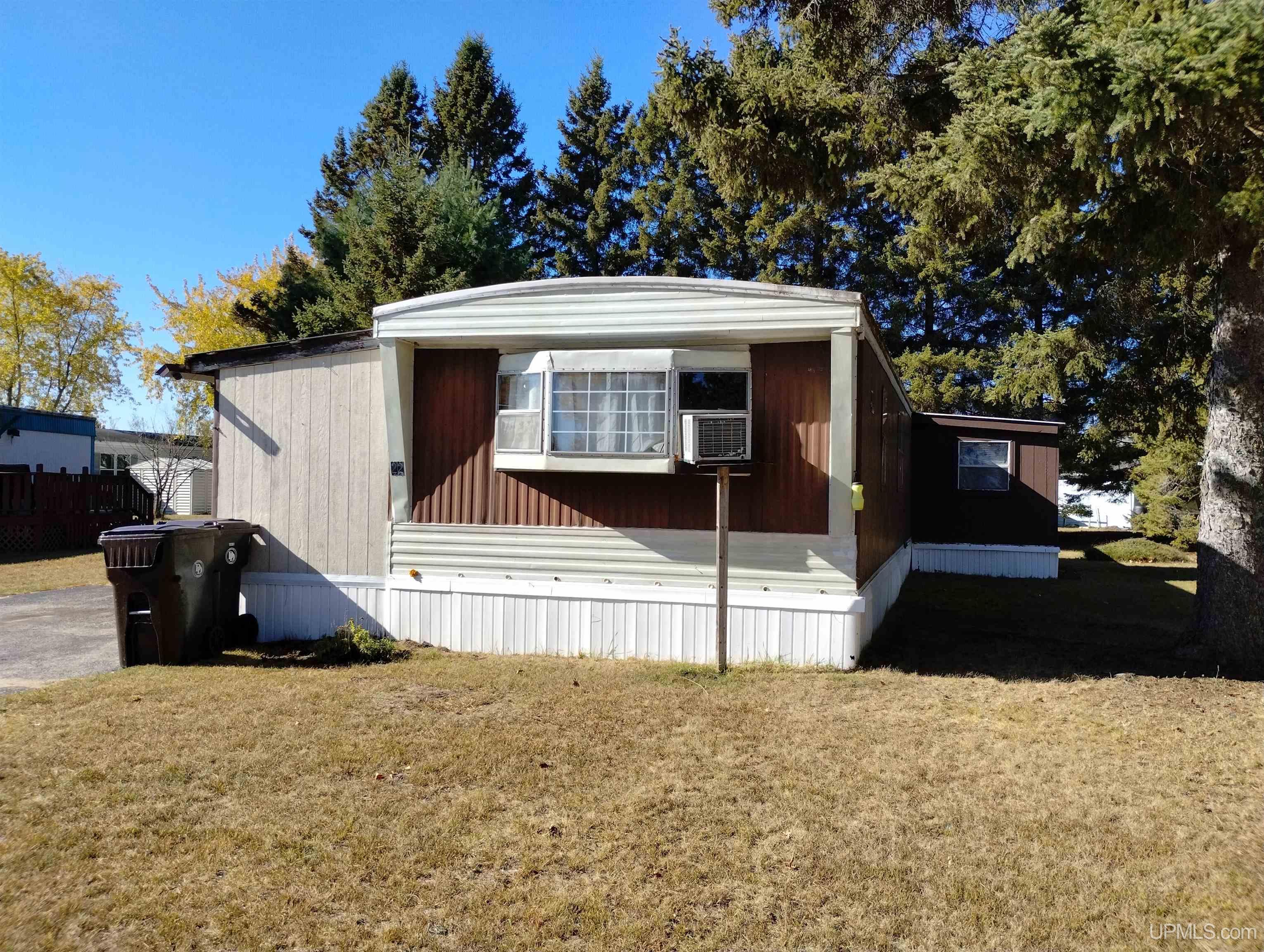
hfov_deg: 63.4
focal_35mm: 28
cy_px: 476
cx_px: 632
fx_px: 1024
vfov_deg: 49.9
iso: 100
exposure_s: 1/513
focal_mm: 4.27
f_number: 1.8
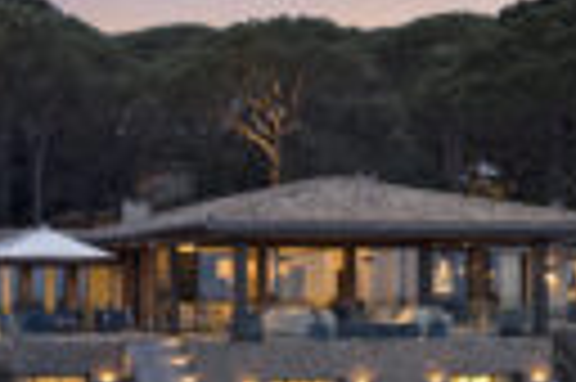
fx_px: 1374
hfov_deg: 23.3
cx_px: 108
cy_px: 308
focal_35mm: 86
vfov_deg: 15.7
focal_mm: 8.38
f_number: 2.8
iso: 260
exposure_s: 1/15
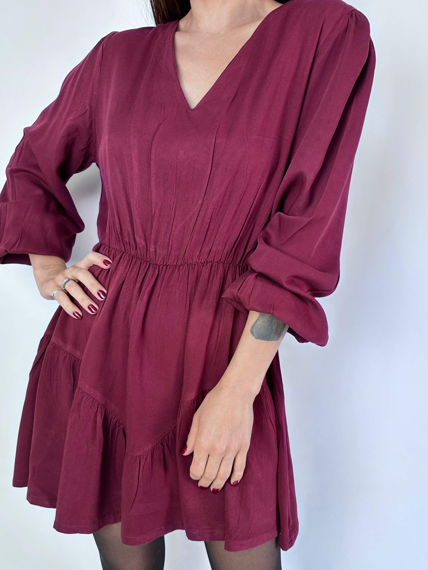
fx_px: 396
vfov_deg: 71.6
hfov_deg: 56.8
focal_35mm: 24
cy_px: 285
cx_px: 214
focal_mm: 6.86
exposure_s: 1/115
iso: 50
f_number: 1.78
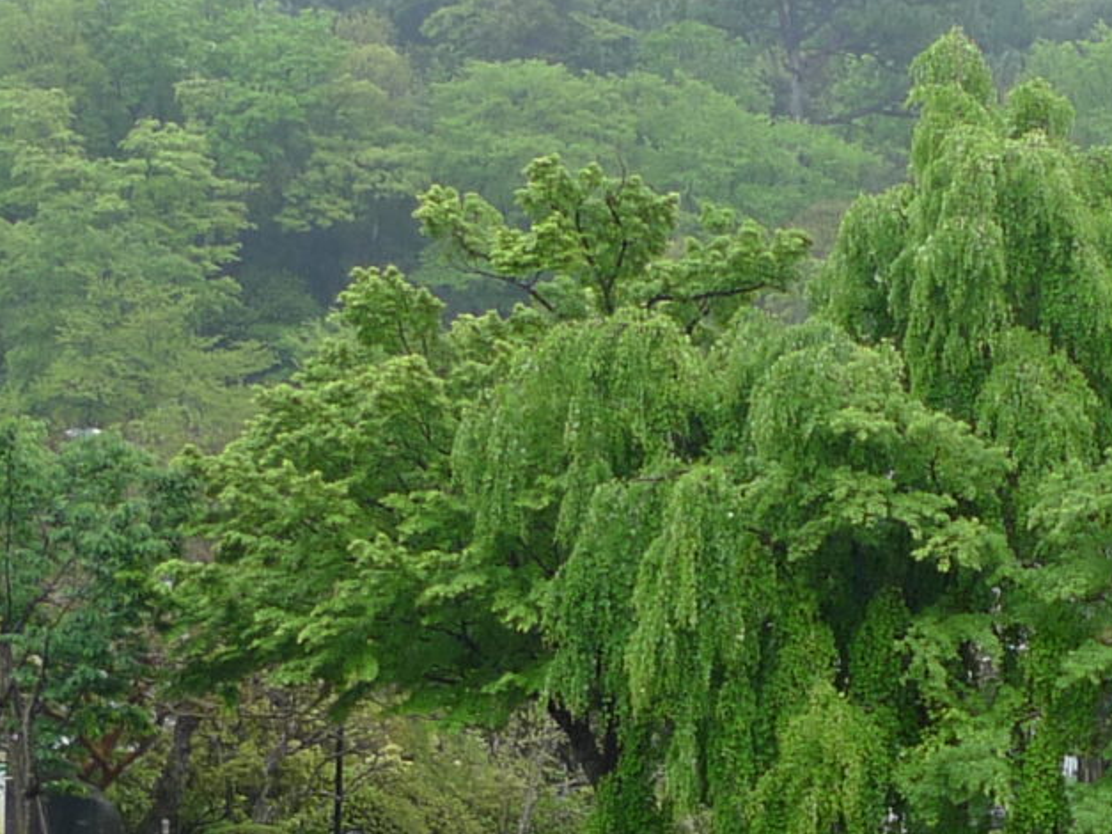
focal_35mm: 98
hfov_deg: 19.8
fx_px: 3148
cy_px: 1090
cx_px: 906
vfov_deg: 14.4
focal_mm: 5.1
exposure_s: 1/60
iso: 80
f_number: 2
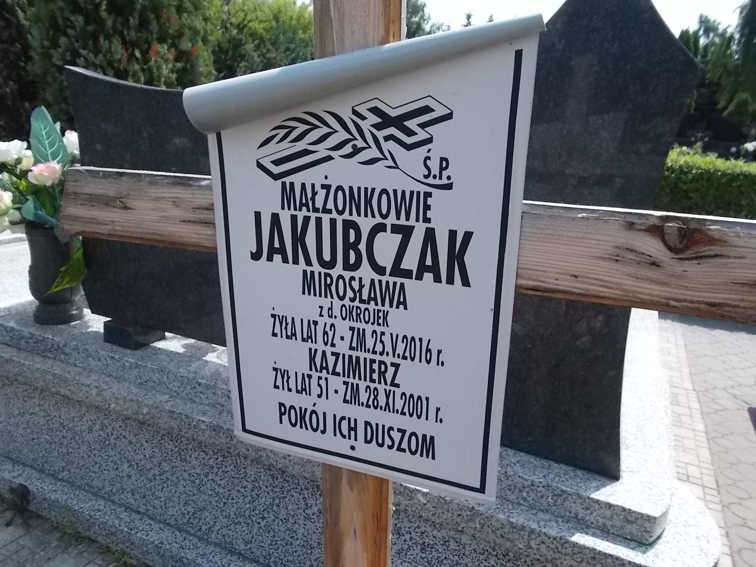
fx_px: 568
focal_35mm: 26
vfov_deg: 53.1
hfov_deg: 67.3
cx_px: 378
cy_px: 284
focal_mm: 4.6
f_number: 8
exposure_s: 1/500
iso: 400
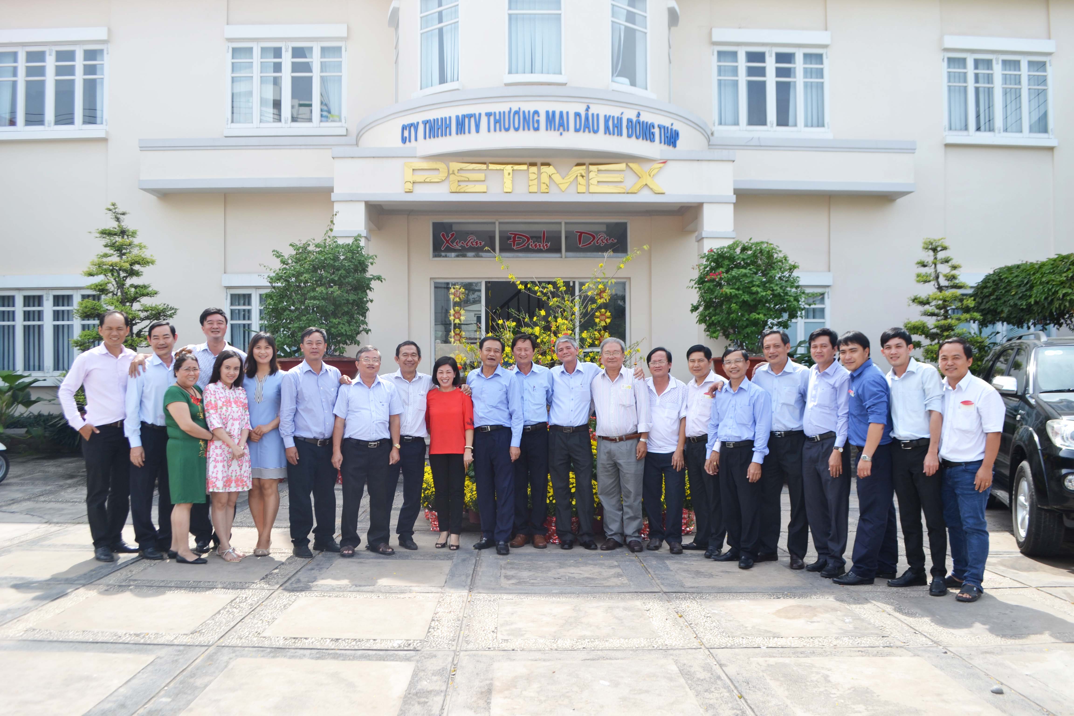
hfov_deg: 61.9
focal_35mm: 30
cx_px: 537
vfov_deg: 43.6
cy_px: 358
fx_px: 895
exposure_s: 1/160
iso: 100
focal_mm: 20
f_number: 6.3
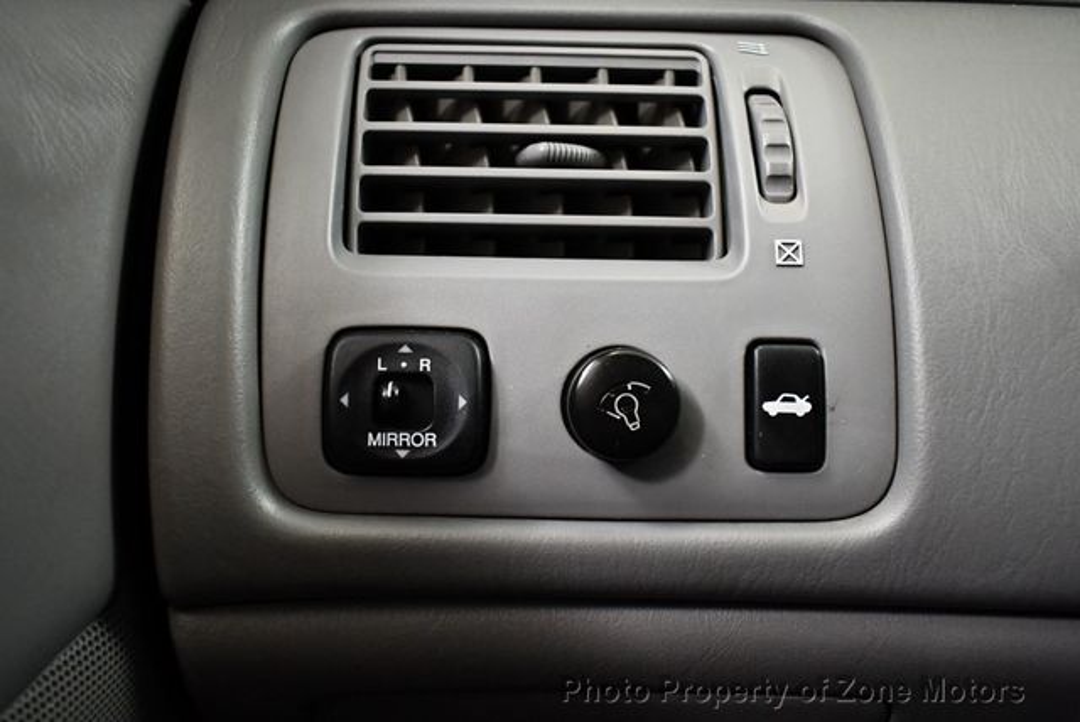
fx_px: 1081
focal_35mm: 36
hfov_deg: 53.1
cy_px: 361
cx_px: 540
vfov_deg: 36.9
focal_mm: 18
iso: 3200
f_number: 3.5
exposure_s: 1/125
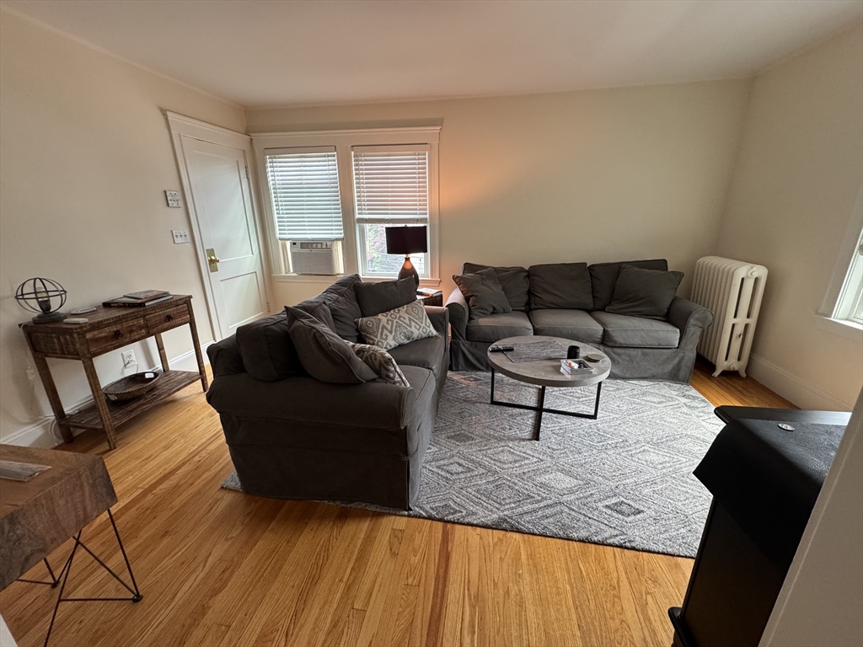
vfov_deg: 85.7
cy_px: 324
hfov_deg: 102.1
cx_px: 432
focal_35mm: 14
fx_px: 349
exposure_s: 1/60
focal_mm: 2.22
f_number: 2.2
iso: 250
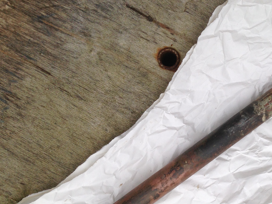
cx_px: 224
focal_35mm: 56
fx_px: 440
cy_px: 138
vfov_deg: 26.0
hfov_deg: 33.2
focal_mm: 4.12
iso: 50
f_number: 2.4
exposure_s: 1/120
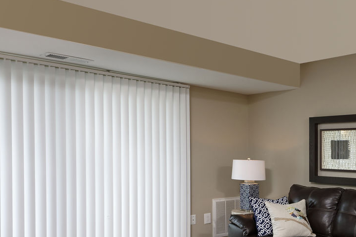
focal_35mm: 36
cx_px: 254
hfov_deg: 51.5
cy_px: 204
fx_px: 356
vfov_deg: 35.2
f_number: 13
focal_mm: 13
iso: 200
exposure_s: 1/8
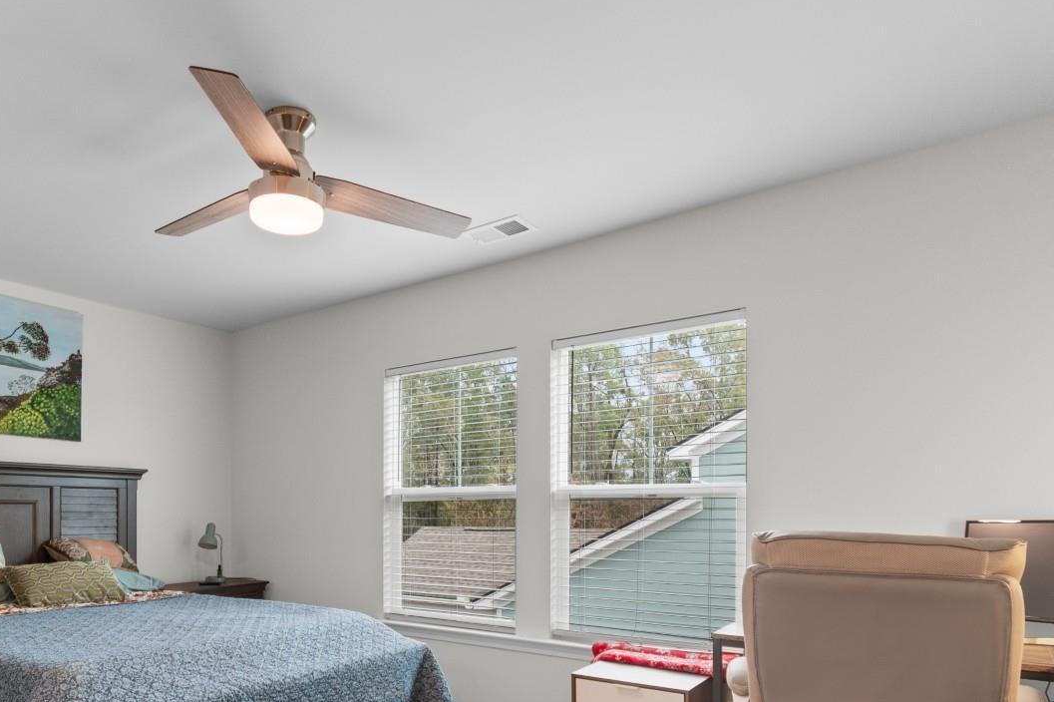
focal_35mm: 23
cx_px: 386
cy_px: 501
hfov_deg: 74.6
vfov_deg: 53.3
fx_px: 673
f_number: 4.5
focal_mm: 10
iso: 100
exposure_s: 1/1.25
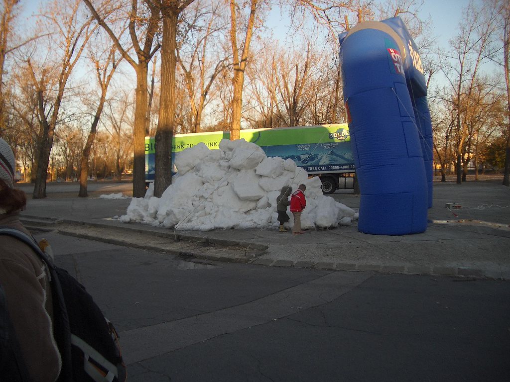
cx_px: 255
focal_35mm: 35
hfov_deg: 52.6
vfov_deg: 40.7
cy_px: 191
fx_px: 516
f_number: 2.6
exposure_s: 1/320
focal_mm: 5.8
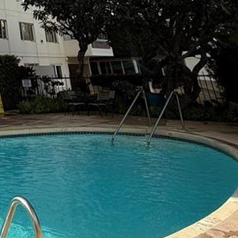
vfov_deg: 27.9
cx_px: -91
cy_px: -75
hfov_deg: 27.1
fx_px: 389
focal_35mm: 50
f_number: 2.2
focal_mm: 2.22
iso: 50
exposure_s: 1/1339
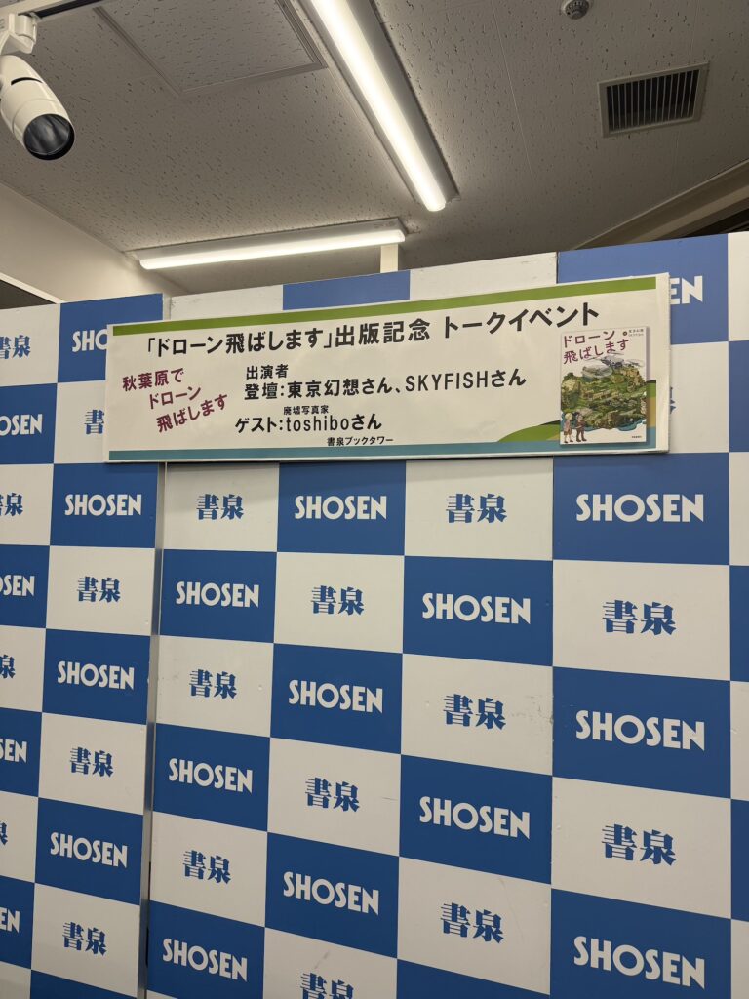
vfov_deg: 71.6
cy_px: 500
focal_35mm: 24
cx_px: 374
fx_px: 692
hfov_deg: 56.8
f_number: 1.78
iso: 100
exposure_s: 1/232
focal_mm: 6.76
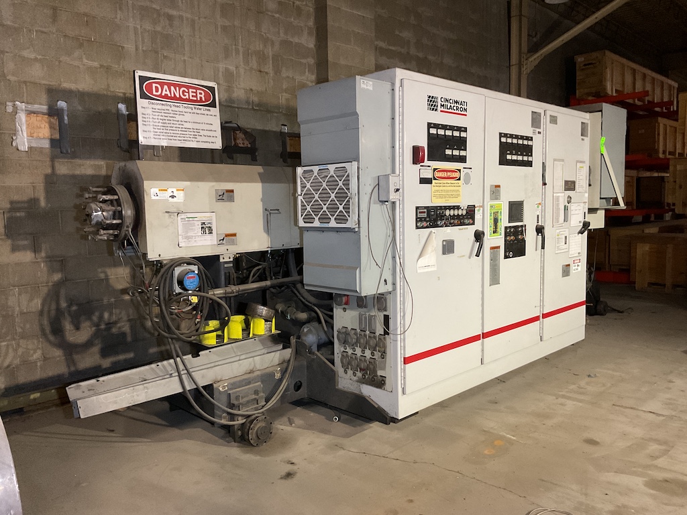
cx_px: 344
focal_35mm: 29
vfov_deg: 48.2
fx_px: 576
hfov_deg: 61.7
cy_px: 258
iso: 320
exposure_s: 1/40
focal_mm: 3
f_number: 1.8
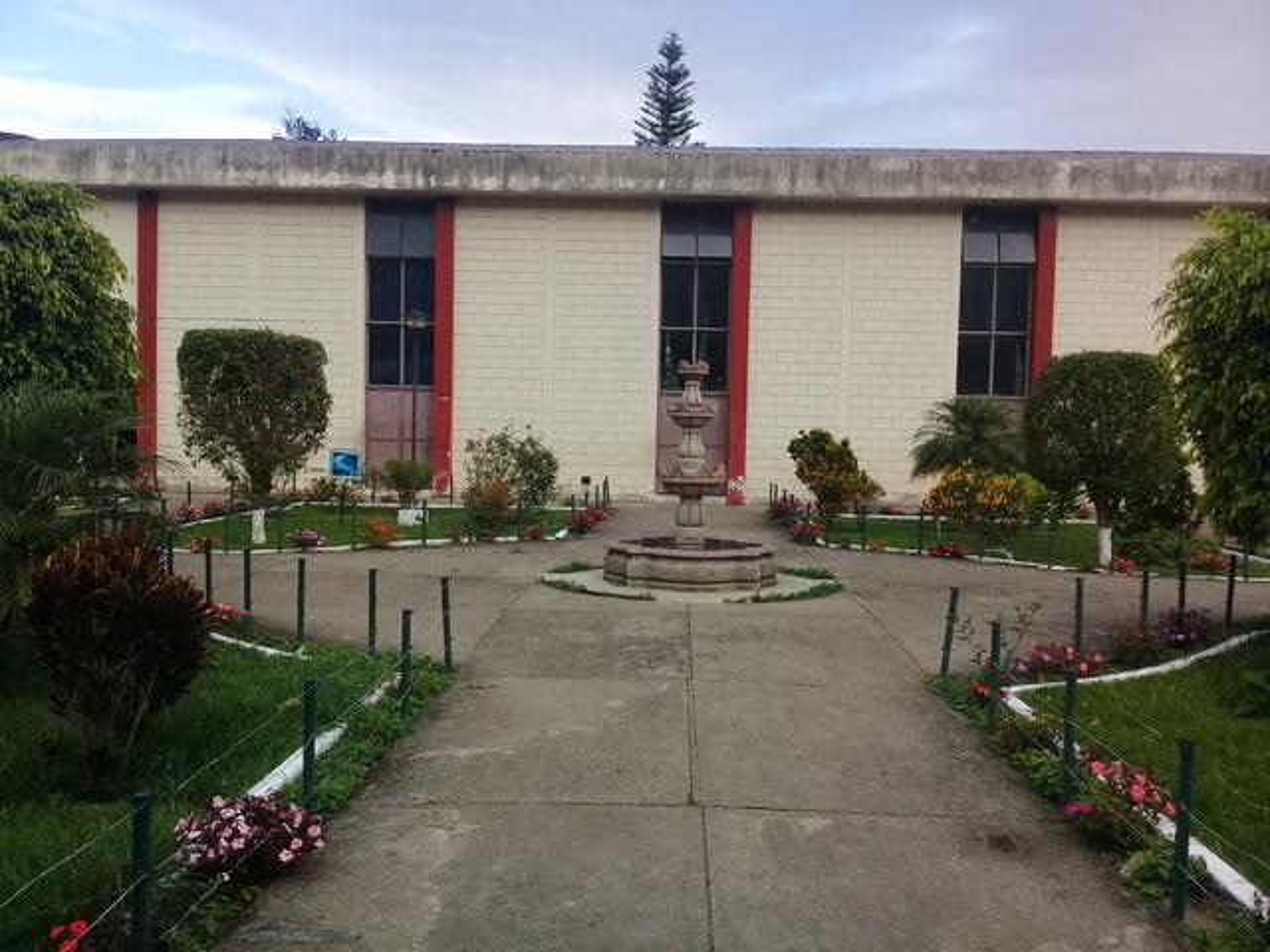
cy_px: 476
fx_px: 1137
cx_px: 635
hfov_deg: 58.4
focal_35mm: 31
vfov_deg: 45.4
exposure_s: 1/332
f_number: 2.2
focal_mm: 3.3
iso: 50
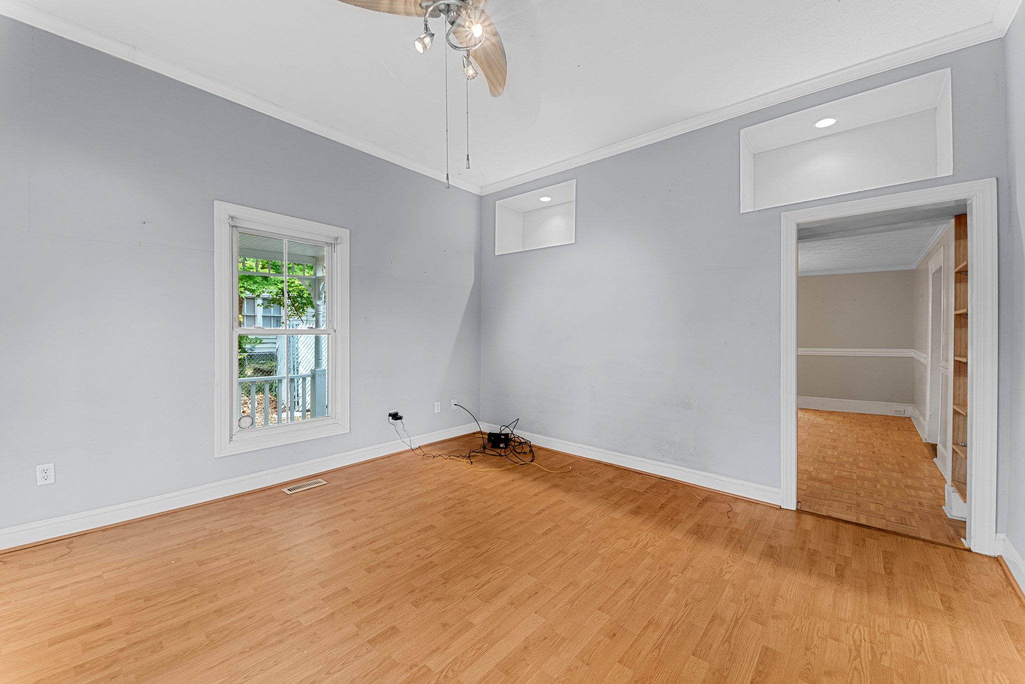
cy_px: 342
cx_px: 512
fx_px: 399
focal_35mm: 14
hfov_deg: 104.2
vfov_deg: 81.3
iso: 800
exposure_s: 1/2.5
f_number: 8
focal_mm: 14
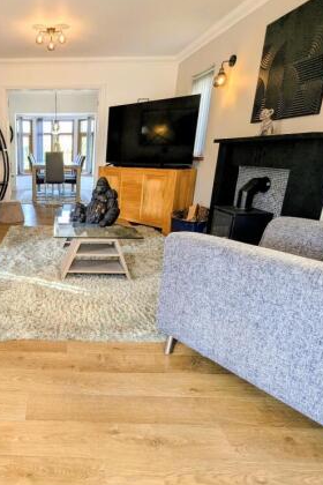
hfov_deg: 50.3
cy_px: 249
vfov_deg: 76.1
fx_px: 310
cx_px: 46
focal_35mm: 23
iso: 117
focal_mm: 2.35
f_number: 2.2
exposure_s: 1/100
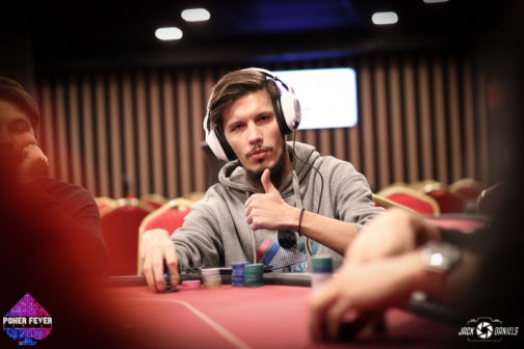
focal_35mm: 158
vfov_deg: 8.7
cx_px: 262
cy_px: 174
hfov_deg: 13.0
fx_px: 2292
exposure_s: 1/80
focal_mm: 105
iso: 6400
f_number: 5.6
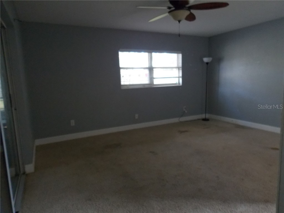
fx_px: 197
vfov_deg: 56.8
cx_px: 142
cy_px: 106
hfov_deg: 71.6
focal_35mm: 24
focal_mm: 4.3
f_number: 3.1
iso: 320
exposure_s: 1/30
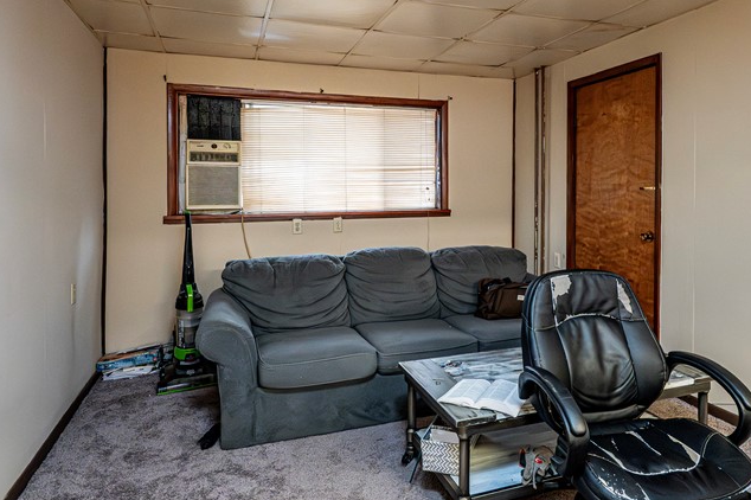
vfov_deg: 52.9
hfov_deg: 72.8
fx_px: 500
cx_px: 459
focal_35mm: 24
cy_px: 219
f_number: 8
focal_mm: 14
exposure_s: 1/25
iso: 6400
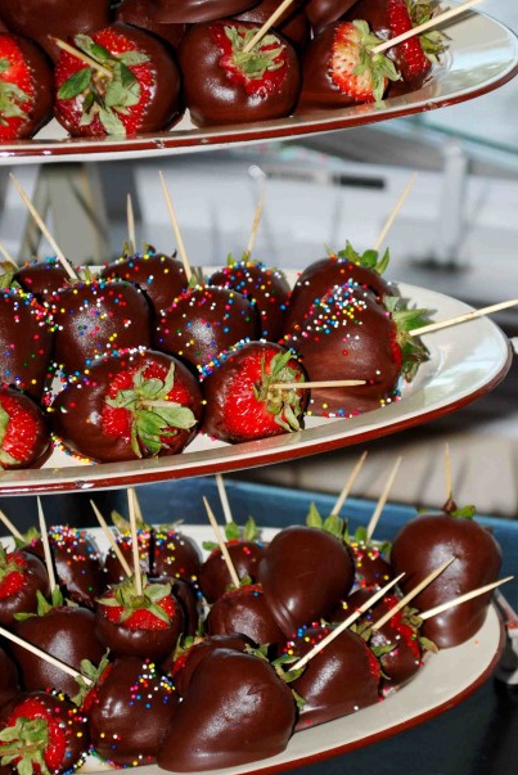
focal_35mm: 127
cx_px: 332
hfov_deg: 10.8
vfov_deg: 16.2
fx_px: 2731
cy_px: 405
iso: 200
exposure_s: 1/60
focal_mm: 55
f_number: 5.6
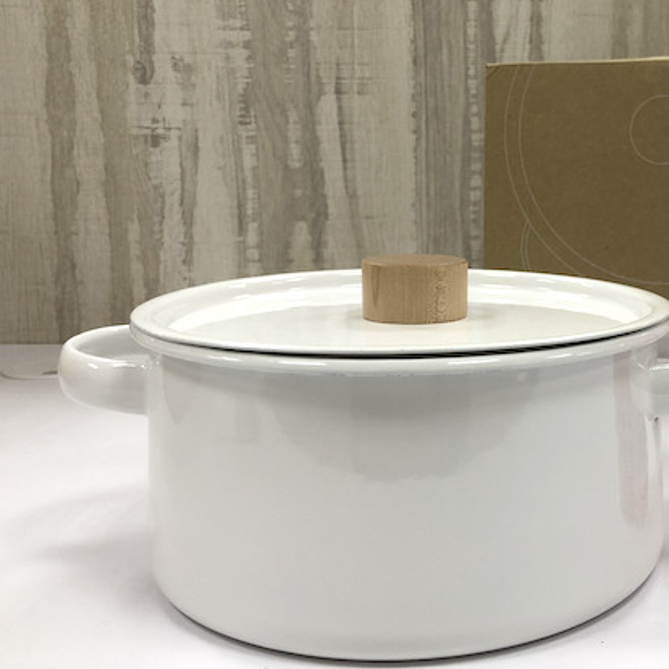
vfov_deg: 39.1
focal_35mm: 43
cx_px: 530
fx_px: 940
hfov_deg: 37.8
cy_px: 310
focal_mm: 4
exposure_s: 1/40
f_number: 1.8
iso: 25
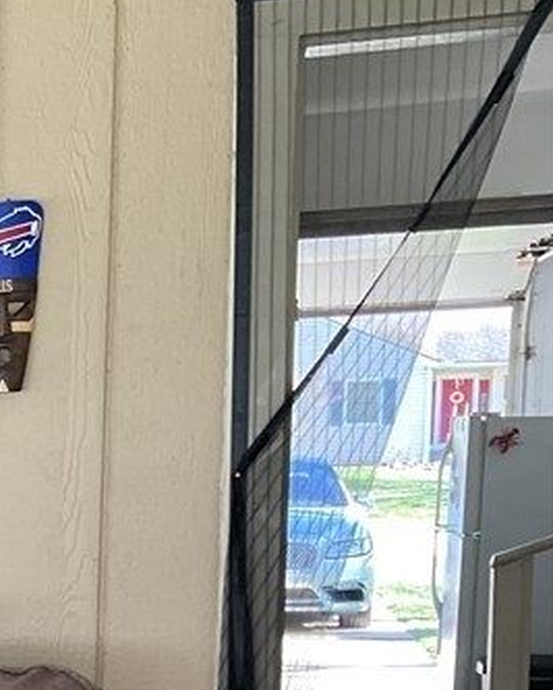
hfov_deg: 14.9
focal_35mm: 87
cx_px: -501
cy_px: 680
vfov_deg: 21.3
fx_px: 1777
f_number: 1.8
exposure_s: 1/60
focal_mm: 3
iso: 40
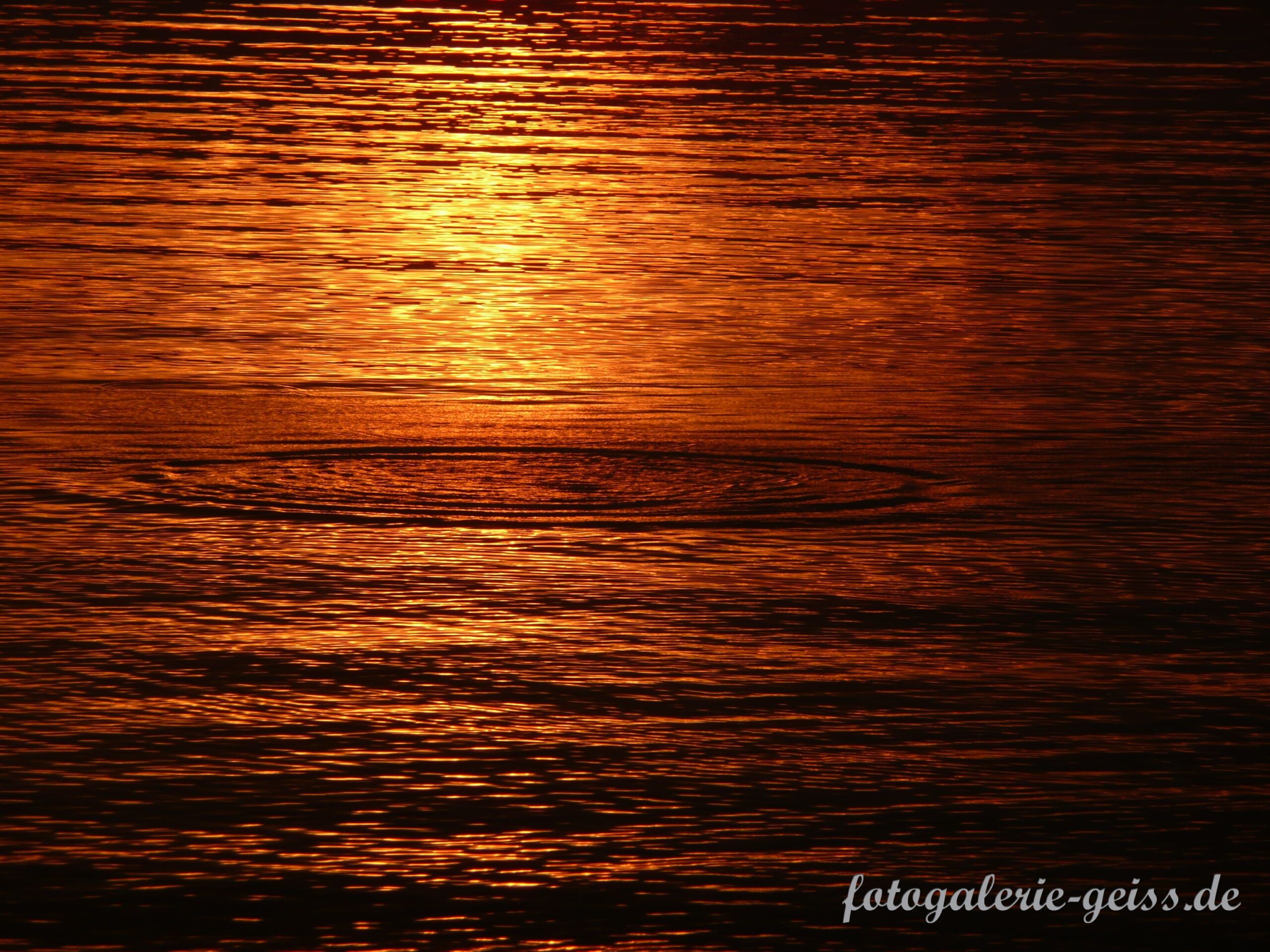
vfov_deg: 5.3
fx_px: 10273
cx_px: 635
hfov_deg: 7.1
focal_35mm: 280
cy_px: 476
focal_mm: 46
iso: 100
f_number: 11
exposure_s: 1/320
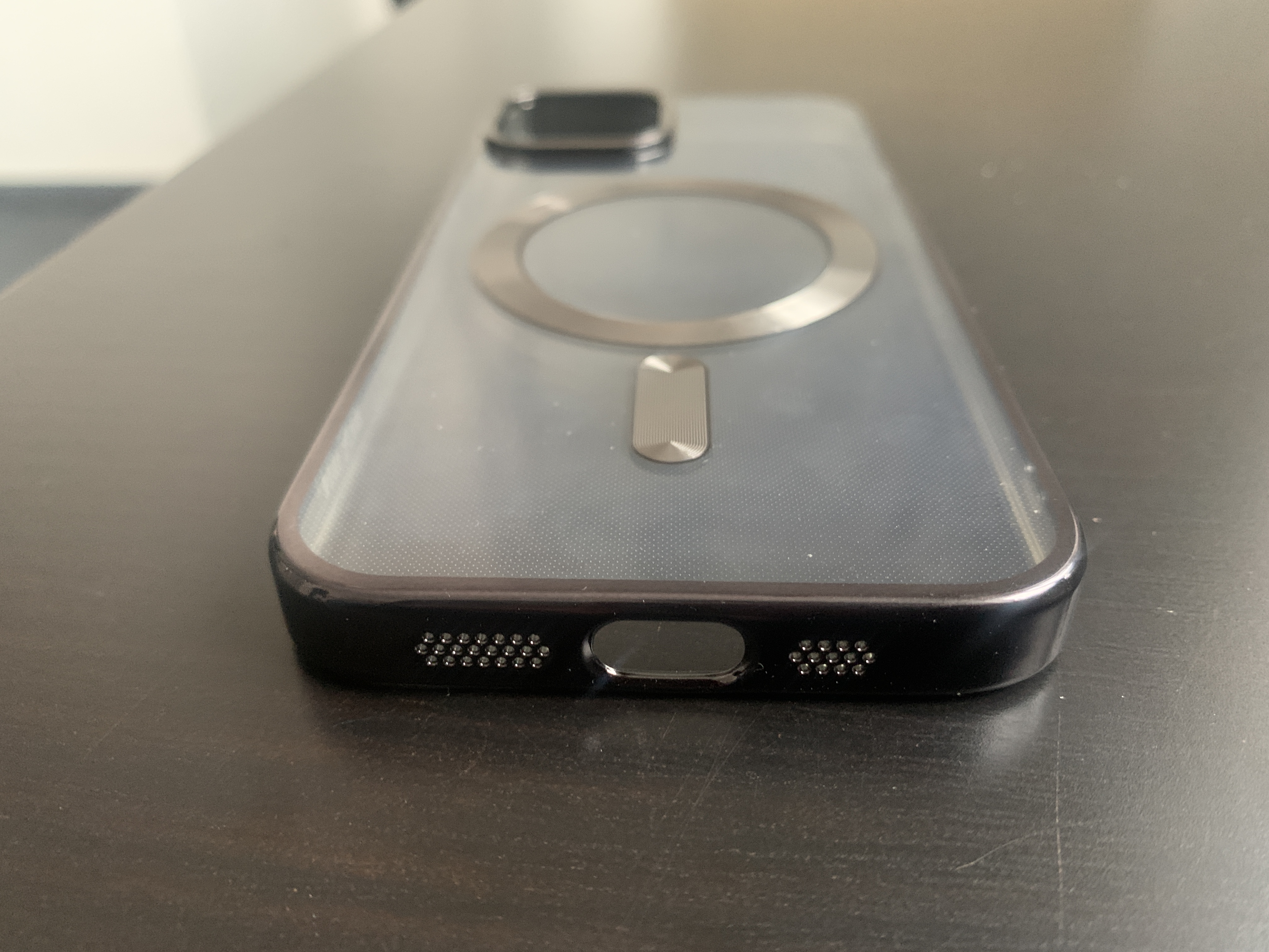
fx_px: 953
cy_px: 476
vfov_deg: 53.1
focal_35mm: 26
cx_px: 634
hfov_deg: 67.3
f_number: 1.8
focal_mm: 4.25
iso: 500
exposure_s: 1/30
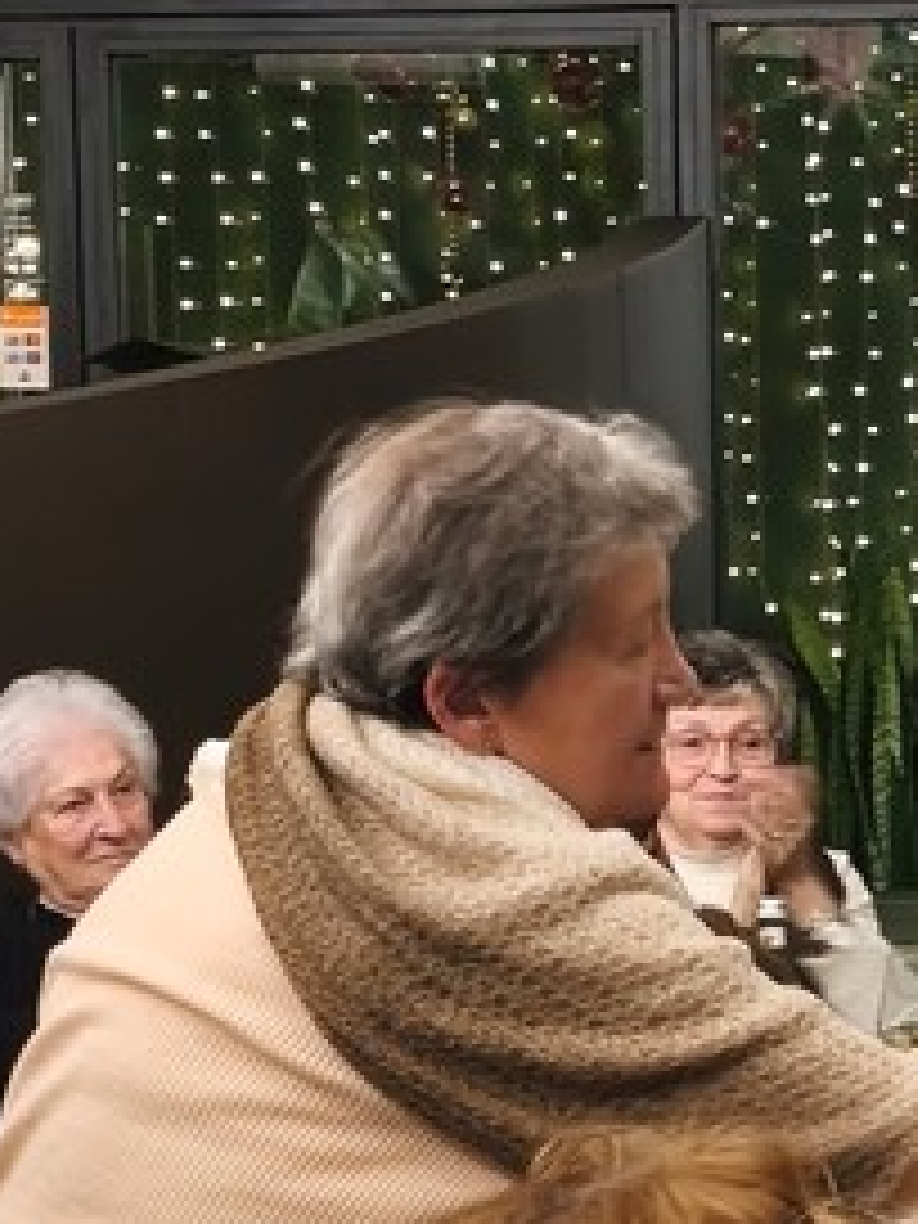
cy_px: 1161
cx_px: 1048
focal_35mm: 141
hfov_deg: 10.4
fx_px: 4986
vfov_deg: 13.8
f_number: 1.65
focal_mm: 6.18
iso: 1250
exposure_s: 1/33.3
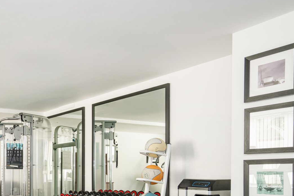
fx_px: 318
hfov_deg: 44.2
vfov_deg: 32.4
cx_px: 19
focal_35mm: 39
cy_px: 178
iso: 500
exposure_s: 1/20
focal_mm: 20
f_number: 7.1
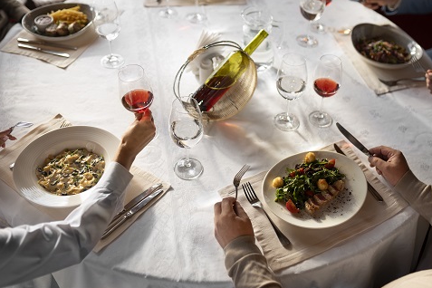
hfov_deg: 44.5
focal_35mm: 44
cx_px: 234
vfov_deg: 30.5
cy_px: 120
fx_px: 528
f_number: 2
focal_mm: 35
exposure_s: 1/800
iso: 400
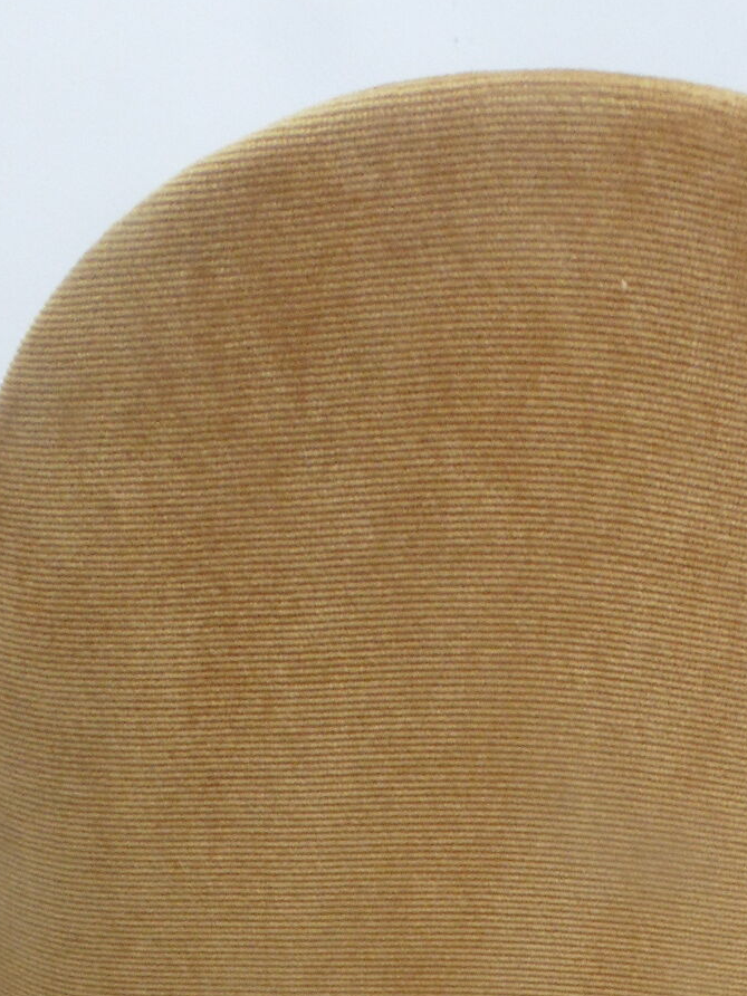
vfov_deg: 28.1
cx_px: 562
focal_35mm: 62
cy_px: 1128
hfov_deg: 23.4
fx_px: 1784
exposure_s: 1/13
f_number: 8
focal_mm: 4.8
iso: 250
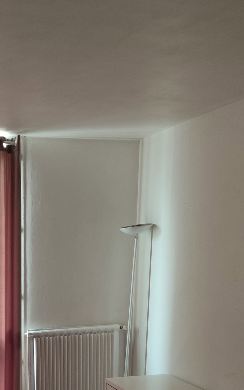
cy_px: 358
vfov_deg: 36.3
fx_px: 553
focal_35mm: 52
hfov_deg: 24.0
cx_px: 12
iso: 400
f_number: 1.79
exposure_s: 1/33.3
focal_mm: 4.71
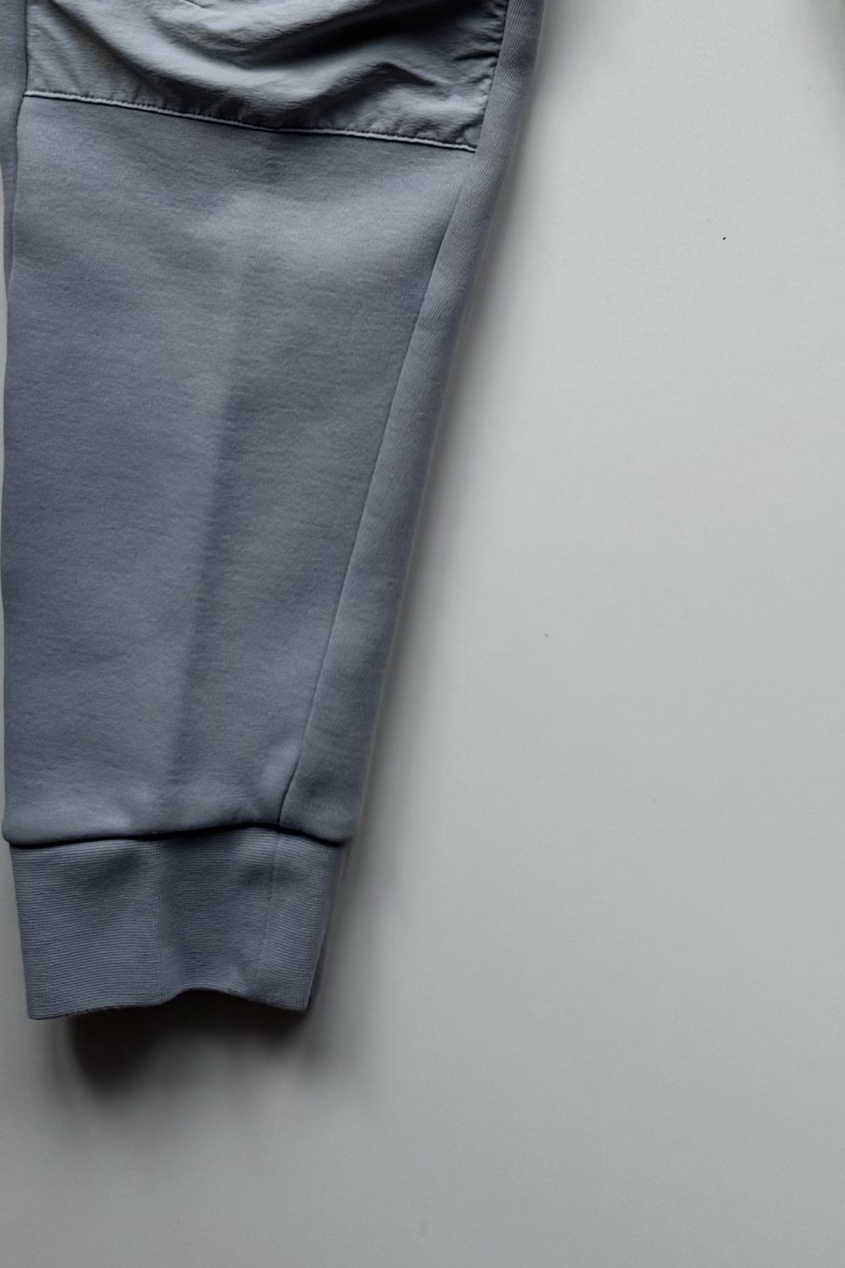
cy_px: -214
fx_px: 2535
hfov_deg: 18.7
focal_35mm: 72
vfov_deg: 25.5
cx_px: 733
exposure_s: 1/121
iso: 200
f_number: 1.78
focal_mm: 6.76
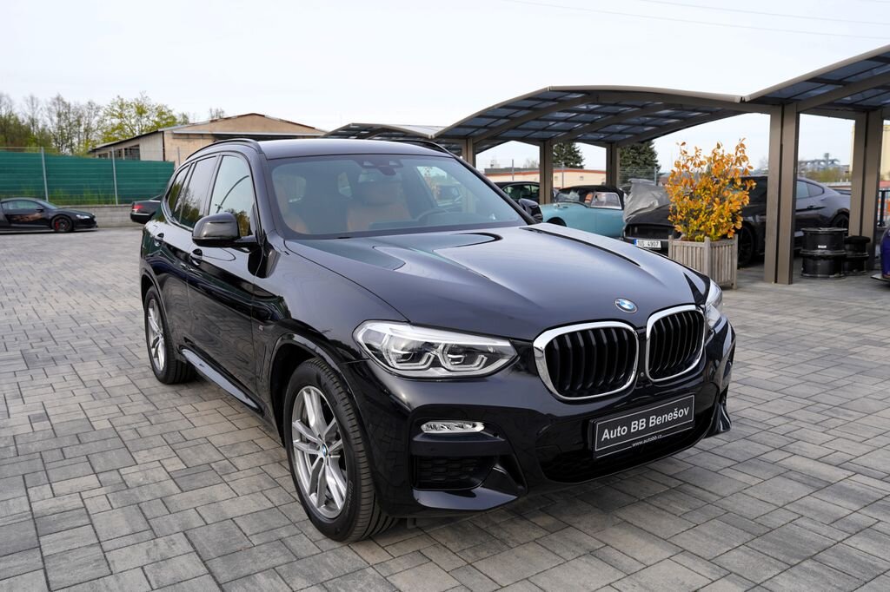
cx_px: 445
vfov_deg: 43.6
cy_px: 296
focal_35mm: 30
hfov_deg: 61.9
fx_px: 741
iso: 100
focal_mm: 30
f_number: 6.3
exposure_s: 1/125
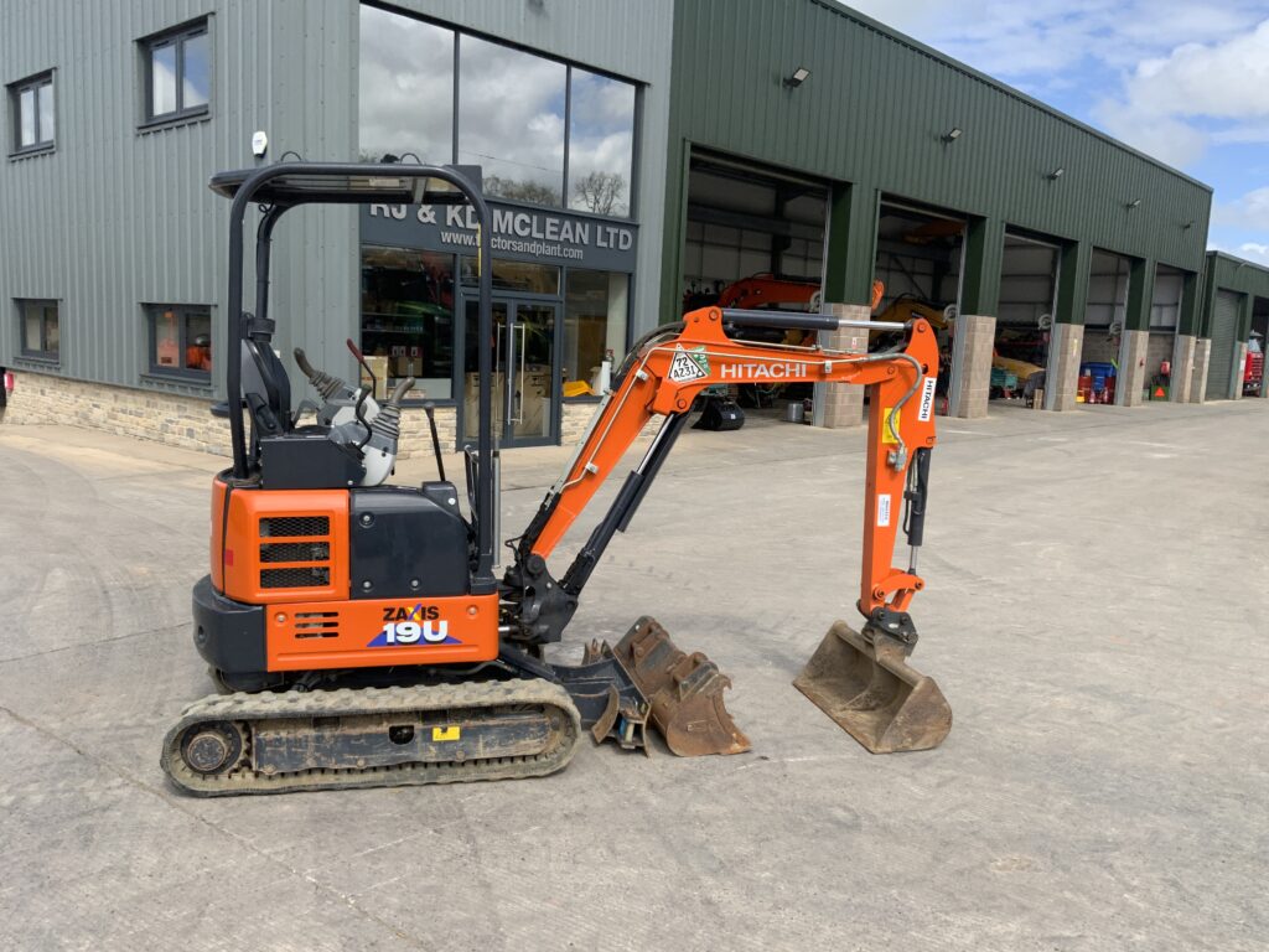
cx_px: 634
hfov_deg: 61.7
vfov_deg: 48.2
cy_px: 476
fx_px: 1063
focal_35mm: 29
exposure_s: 1/1311
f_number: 1.8
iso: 16
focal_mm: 3
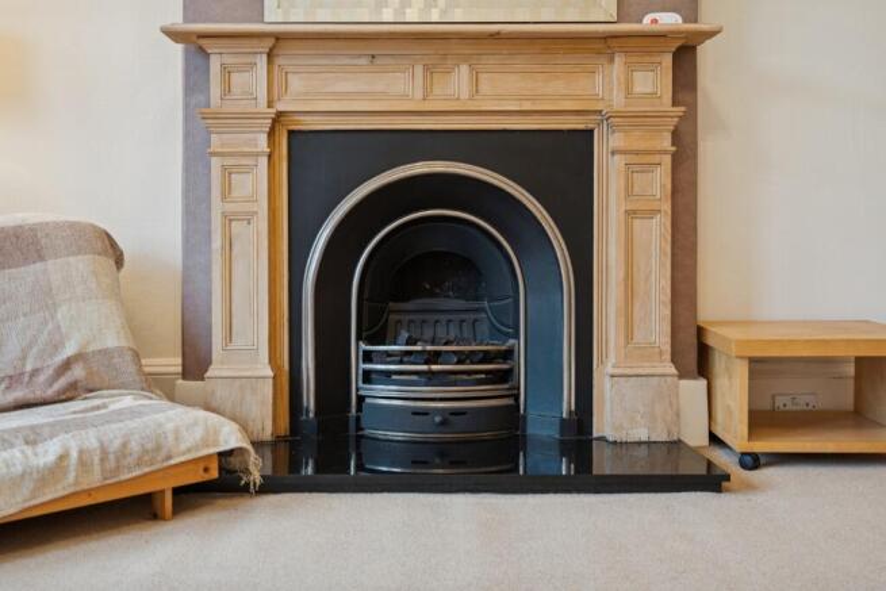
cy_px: 296
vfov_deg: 37.9
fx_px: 862
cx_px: 443
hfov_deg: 54.4
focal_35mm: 35
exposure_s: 1/13
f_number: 4
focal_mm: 35
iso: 800
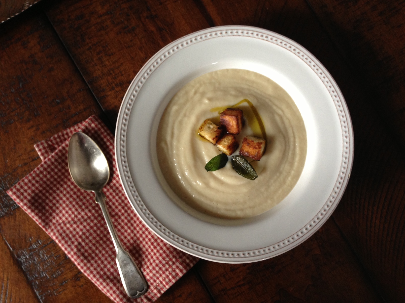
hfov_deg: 55.4
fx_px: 386
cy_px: 152
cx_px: 202
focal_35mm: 33
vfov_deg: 42.9
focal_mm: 4.13
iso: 125
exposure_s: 1/20
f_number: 2.4
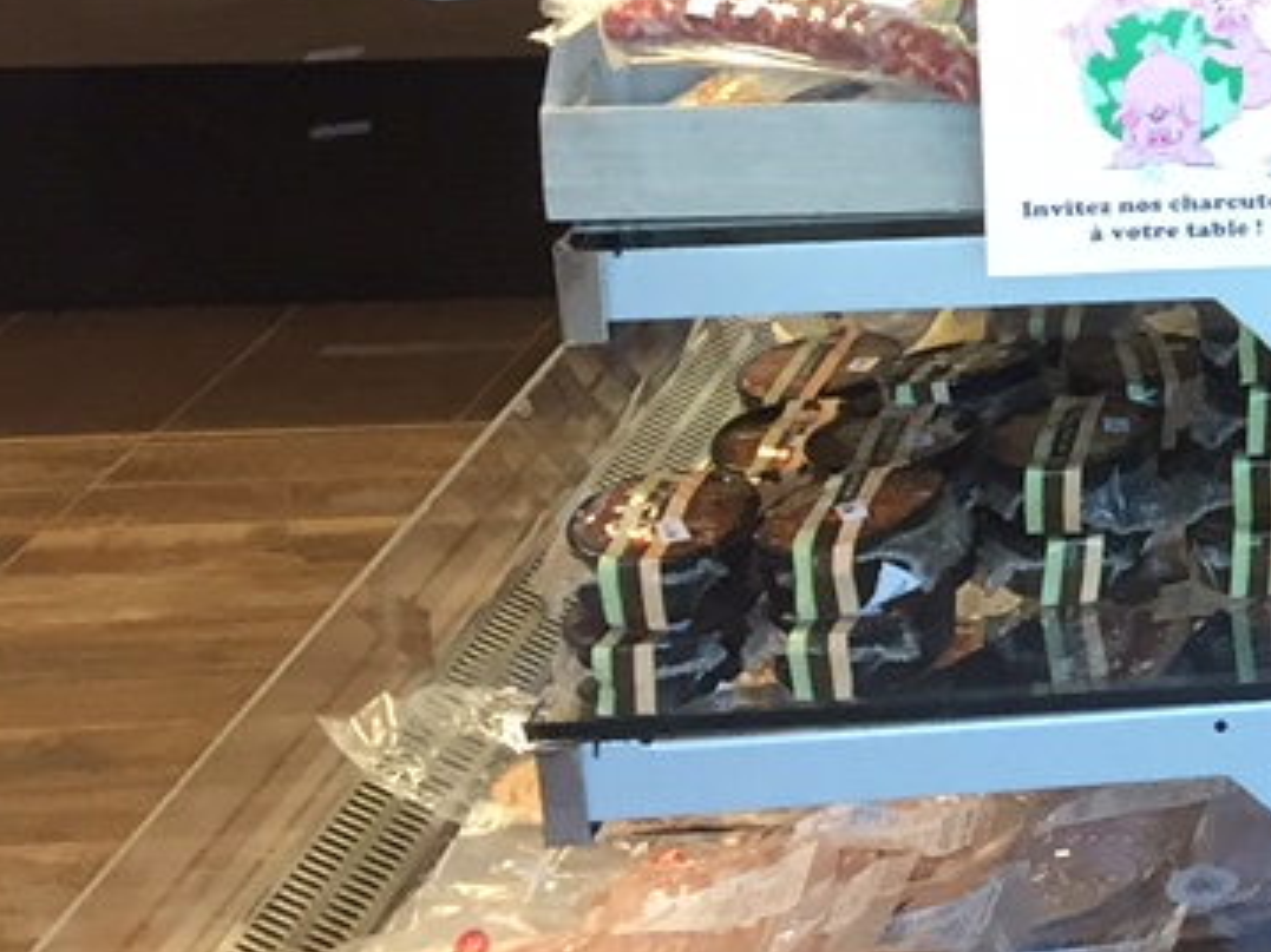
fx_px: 4845
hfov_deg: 12.8
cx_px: 2631
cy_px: -269
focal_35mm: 132
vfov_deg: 11.0
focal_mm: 4.15
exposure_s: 1/30
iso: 32
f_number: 2.2
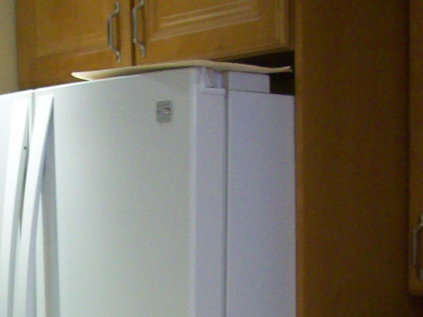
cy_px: 434
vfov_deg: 14.2
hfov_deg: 19.6
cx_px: 91
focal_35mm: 99
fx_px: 1210
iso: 160
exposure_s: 1/38.5
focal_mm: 6
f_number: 2.7
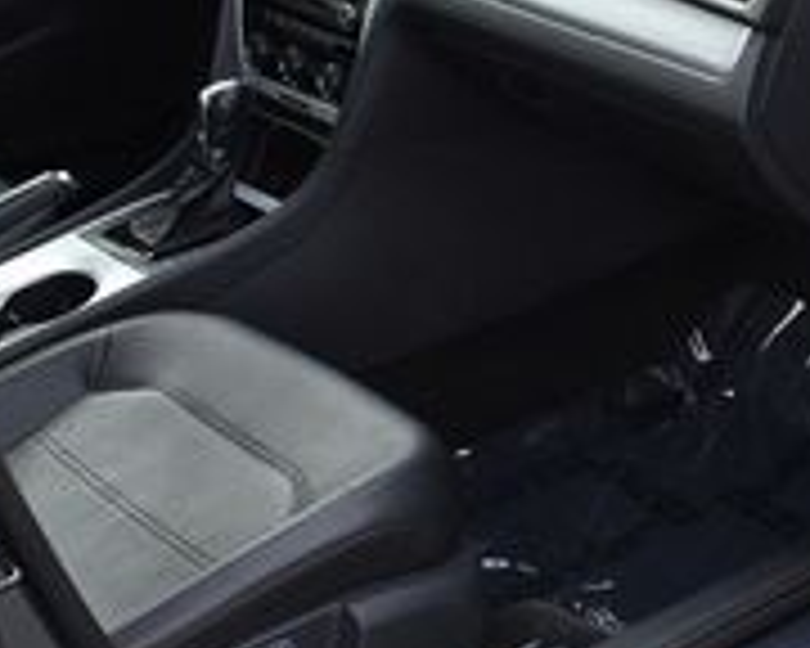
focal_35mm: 90
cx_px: 1094
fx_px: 2158
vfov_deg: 17.1
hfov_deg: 19.4
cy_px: 232
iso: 360
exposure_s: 1/250
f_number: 5.6
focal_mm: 18
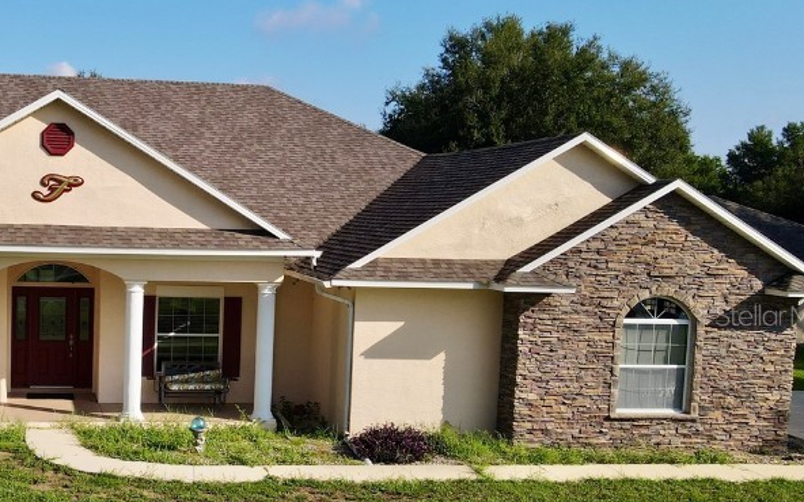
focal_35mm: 44
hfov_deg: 43.0
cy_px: 315
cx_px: 148
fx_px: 964
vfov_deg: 29.1
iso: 100
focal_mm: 4.5
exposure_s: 1/640
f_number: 2.8
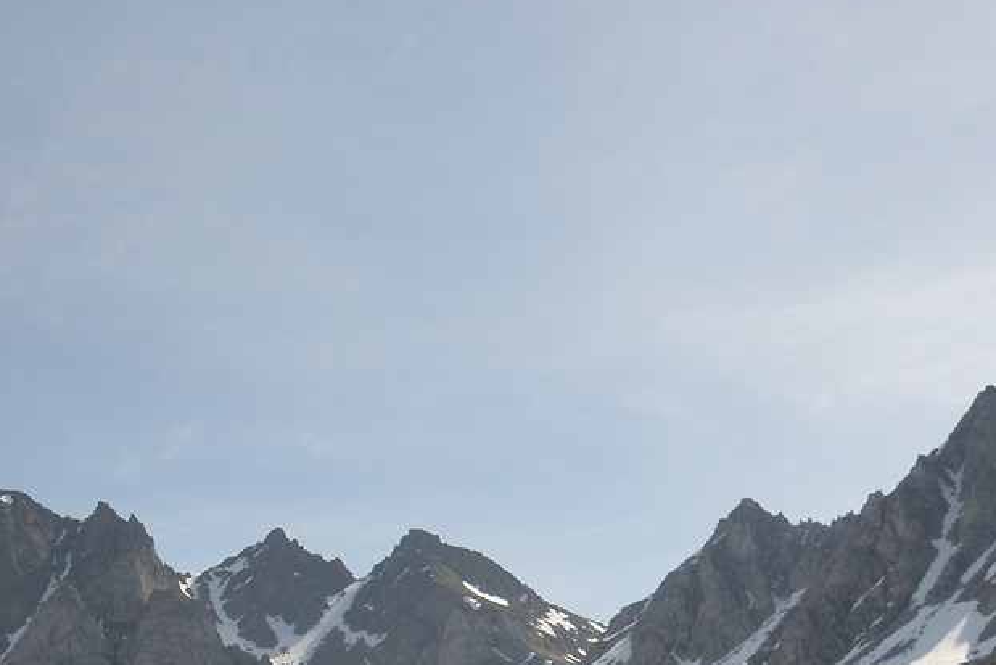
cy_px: 1014
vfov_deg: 19.1
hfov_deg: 30.7
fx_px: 1716
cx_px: 76
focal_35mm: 62
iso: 100
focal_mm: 16
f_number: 7.1
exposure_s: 1/200
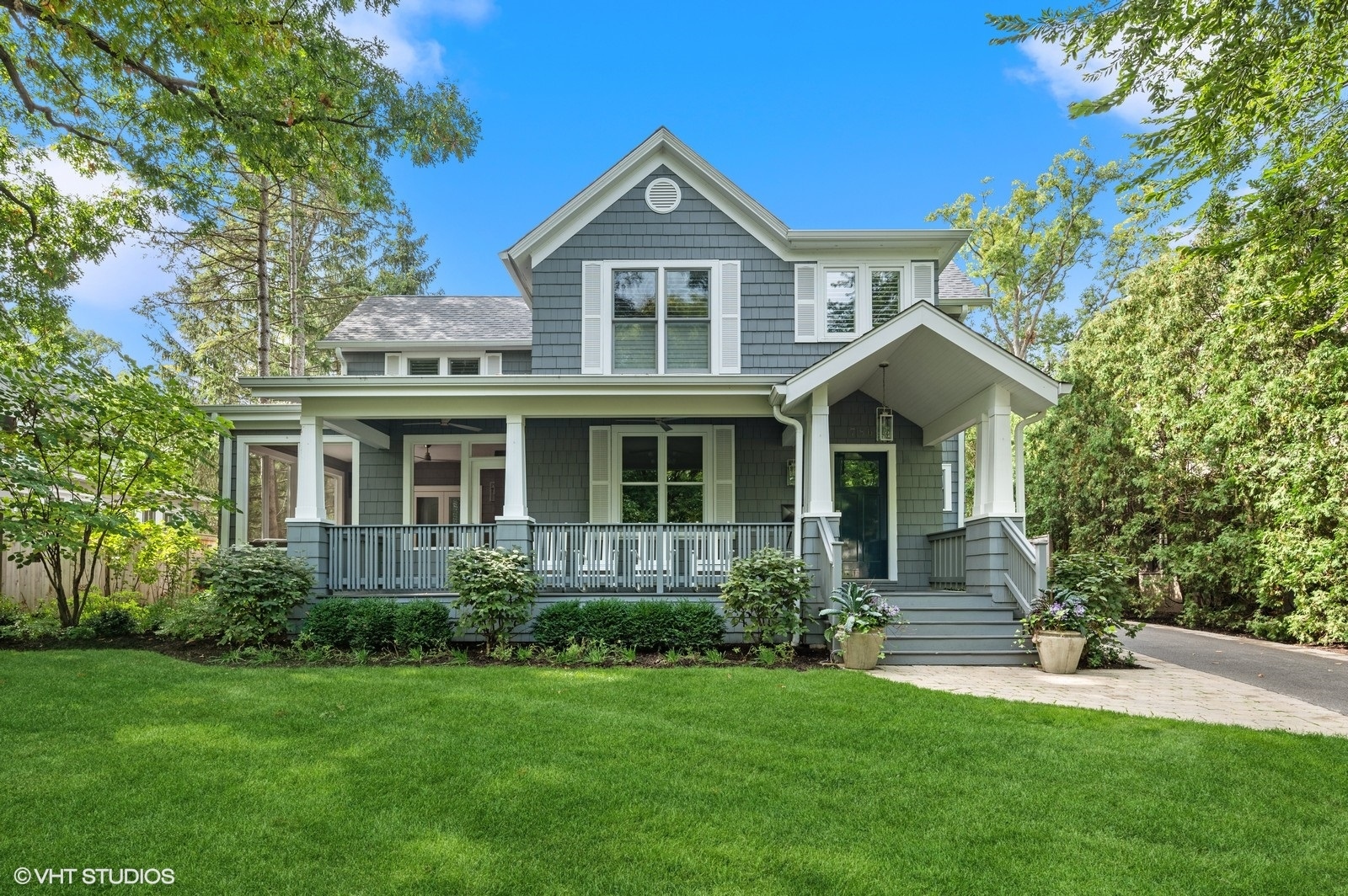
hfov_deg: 85.5
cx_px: 674
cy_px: 448
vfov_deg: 63.1
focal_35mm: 20
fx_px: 730
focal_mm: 19.5
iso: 100
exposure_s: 1/15
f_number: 10
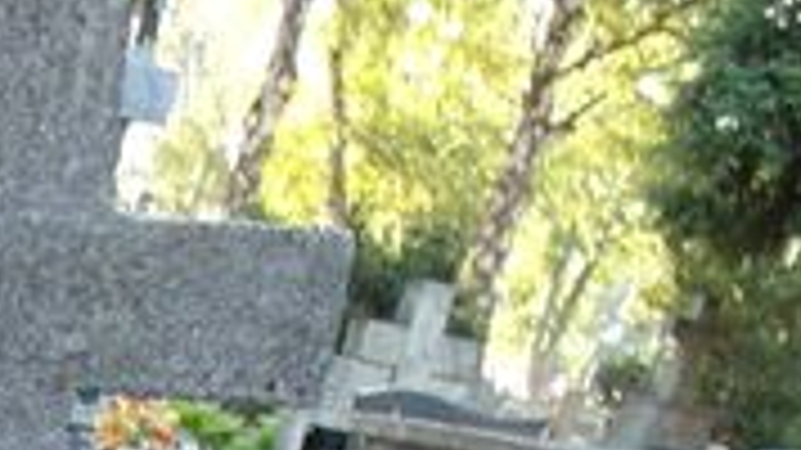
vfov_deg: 11.2
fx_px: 1996
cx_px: -603
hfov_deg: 18.3
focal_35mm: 94
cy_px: 1004
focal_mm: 5.2
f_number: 2.5
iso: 100
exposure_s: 1/45
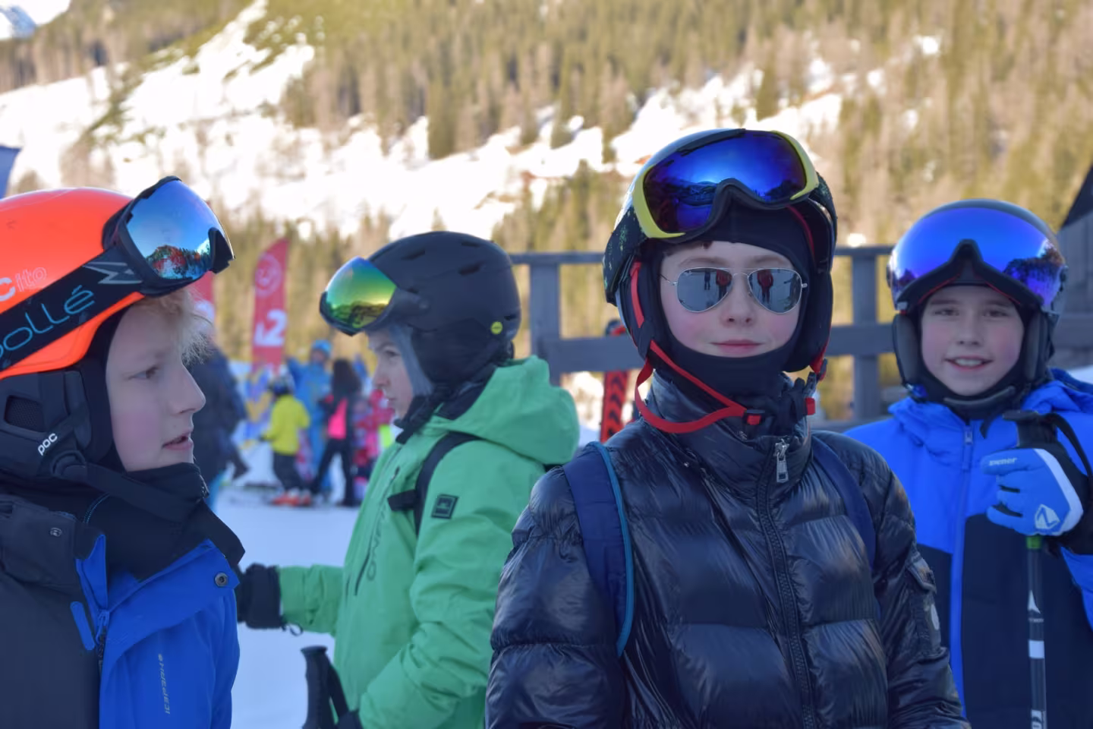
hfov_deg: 20.6
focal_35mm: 99
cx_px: 546
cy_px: 364
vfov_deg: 13.8
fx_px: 3006
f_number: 8
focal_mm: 66
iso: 200
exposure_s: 1/250
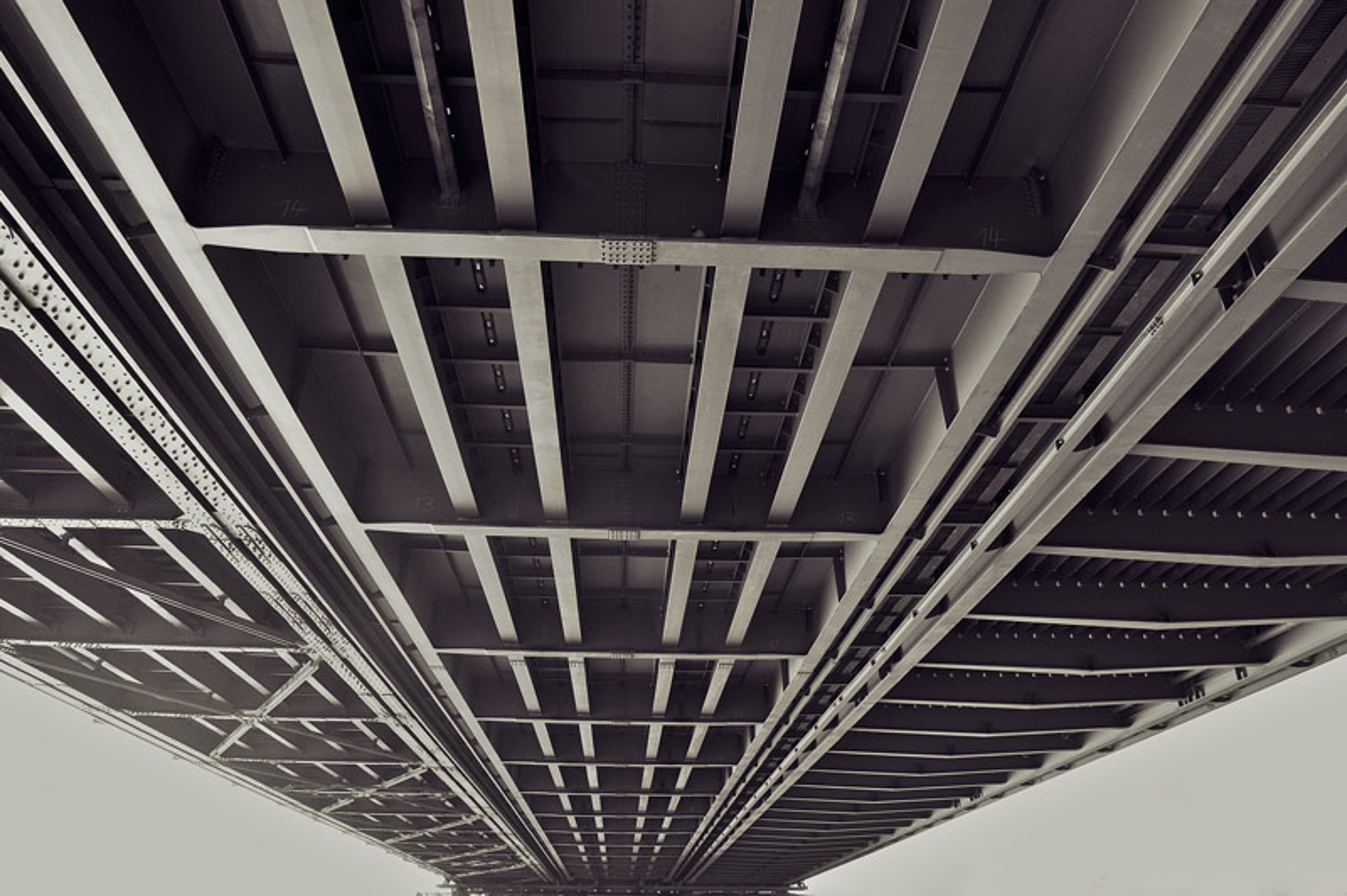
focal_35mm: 26
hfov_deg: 70.5
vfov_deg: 50.3
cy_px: 448
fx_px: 953
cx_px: 674
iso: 160
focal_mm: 17
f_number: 8
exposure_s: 1/30
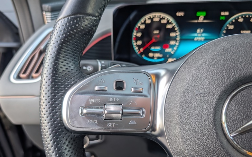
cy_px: 92
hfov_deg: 70.4
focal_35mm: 26
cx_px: 125
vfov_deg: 47.4
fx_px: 179
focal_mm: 6.9
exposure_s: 1/89.1
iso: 21
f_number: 1.68
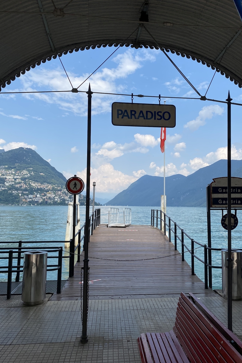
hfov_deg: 46.3
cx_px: 140
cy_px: 186
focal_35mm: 28
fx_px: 282
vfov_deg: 65.4
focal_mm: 4.25
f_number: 1.8
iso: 32
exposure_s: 1/3984
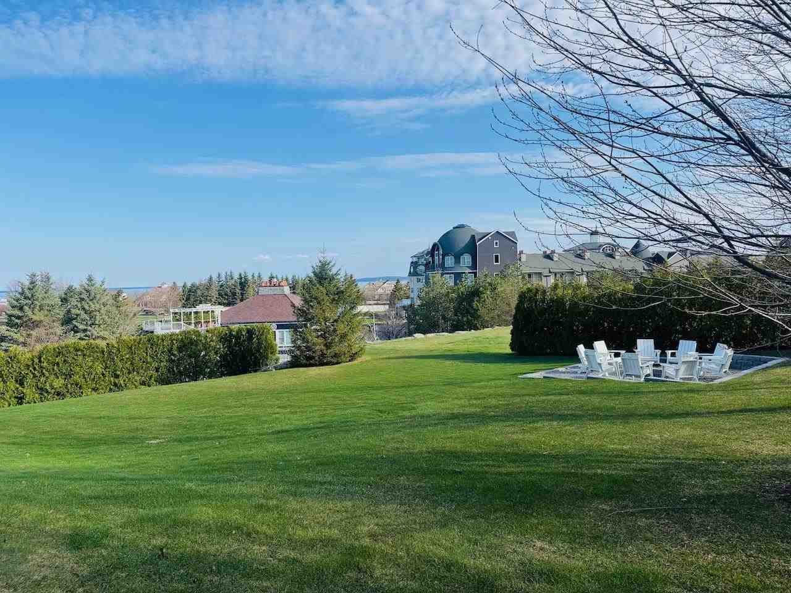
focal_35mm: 24
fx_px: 548
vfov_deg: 56.8
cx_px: 396
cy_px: 296
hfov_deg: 71.6
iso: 80
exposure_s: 1/3413
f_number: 1.78
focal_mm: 6.76
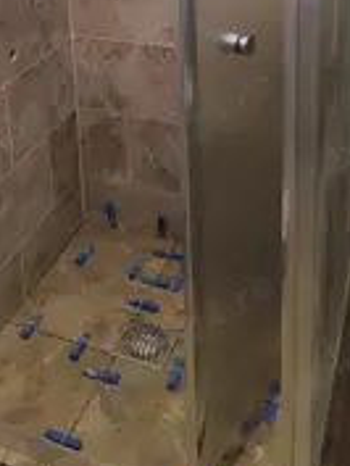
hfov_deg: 27.7
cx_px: 95
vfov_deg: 33.1
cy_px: -21
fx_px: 700
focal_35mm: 52
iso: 125
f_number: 1.65
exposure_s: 1/50
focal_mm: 6.19
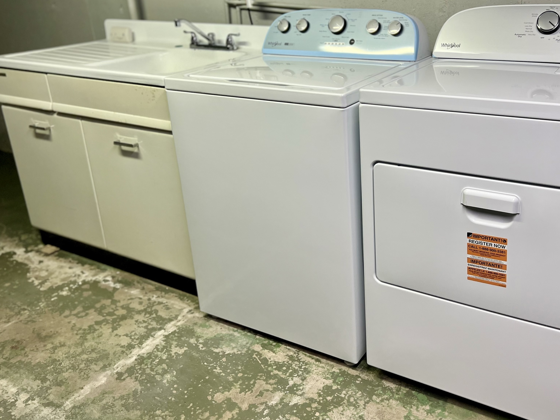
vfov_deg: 41.5
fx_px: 550
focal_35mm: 34
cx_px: 346
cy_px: 159
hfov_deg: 53.4
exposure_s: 1/120
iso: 100
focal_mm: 5.7
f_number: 1.5
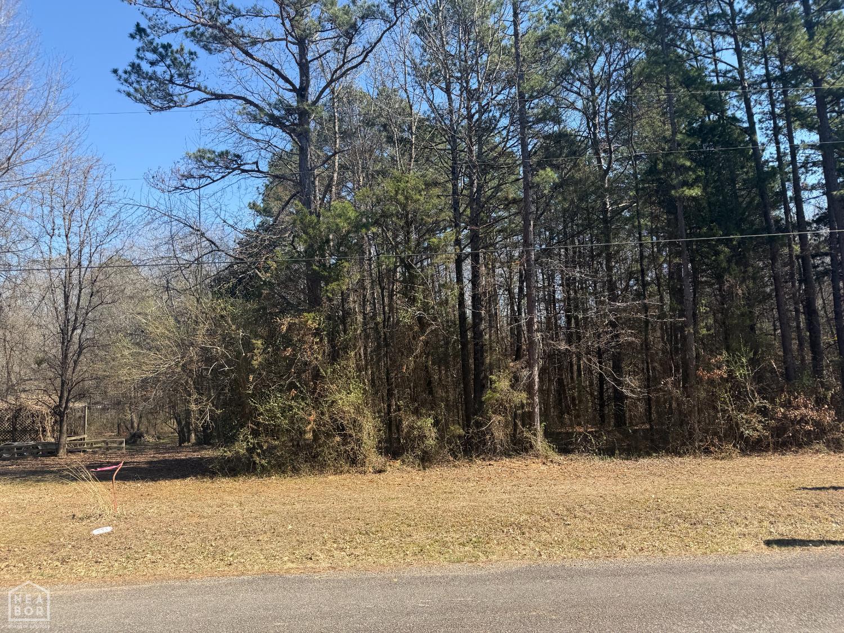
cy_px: 316
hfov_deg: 71.6
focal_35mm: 24
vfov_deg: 56.8
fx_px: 585
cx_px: 422
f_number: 1.78
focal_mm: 6.76
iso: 80
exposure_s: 1/1689
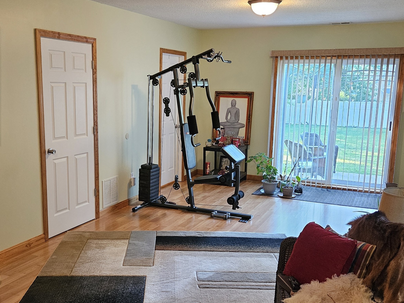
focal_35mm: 39
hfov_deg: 47.8
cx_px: 187
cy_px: 165
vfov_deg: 36.8
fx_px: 455
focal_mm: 5.4
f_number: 1.8
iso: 640
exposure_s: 1/120
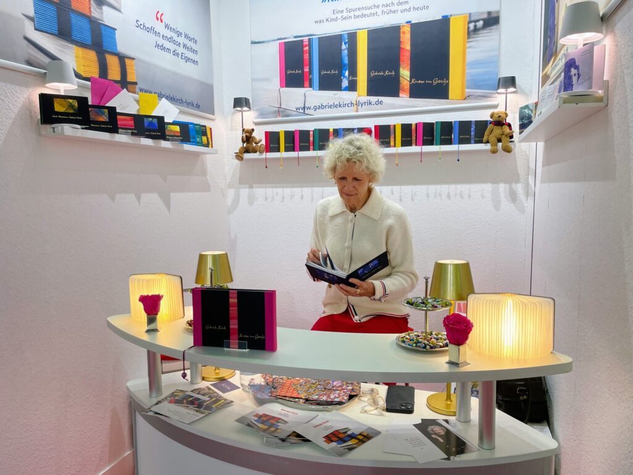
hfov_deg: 67.3
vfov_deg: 53.1
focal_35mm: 26
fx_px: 475
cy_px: 238
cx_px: 316
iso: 64
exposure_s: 1/100
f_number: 1.6
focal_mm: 4.2
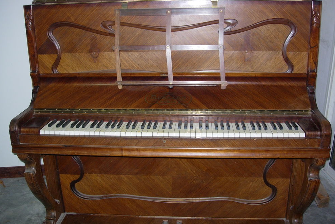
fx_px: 372
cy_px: 113
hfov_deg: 48.5
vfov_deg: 33.4
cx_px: 166
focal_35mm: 40
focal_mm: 7.8
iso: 79
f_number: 2.8
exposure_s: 1/64
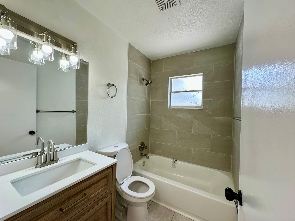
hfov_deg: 102.1
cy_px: 110
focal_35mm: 14
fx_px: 119
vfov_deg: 85.7
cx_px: 148
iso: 64
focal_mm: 2.22
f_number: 2.2
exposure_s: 1/120
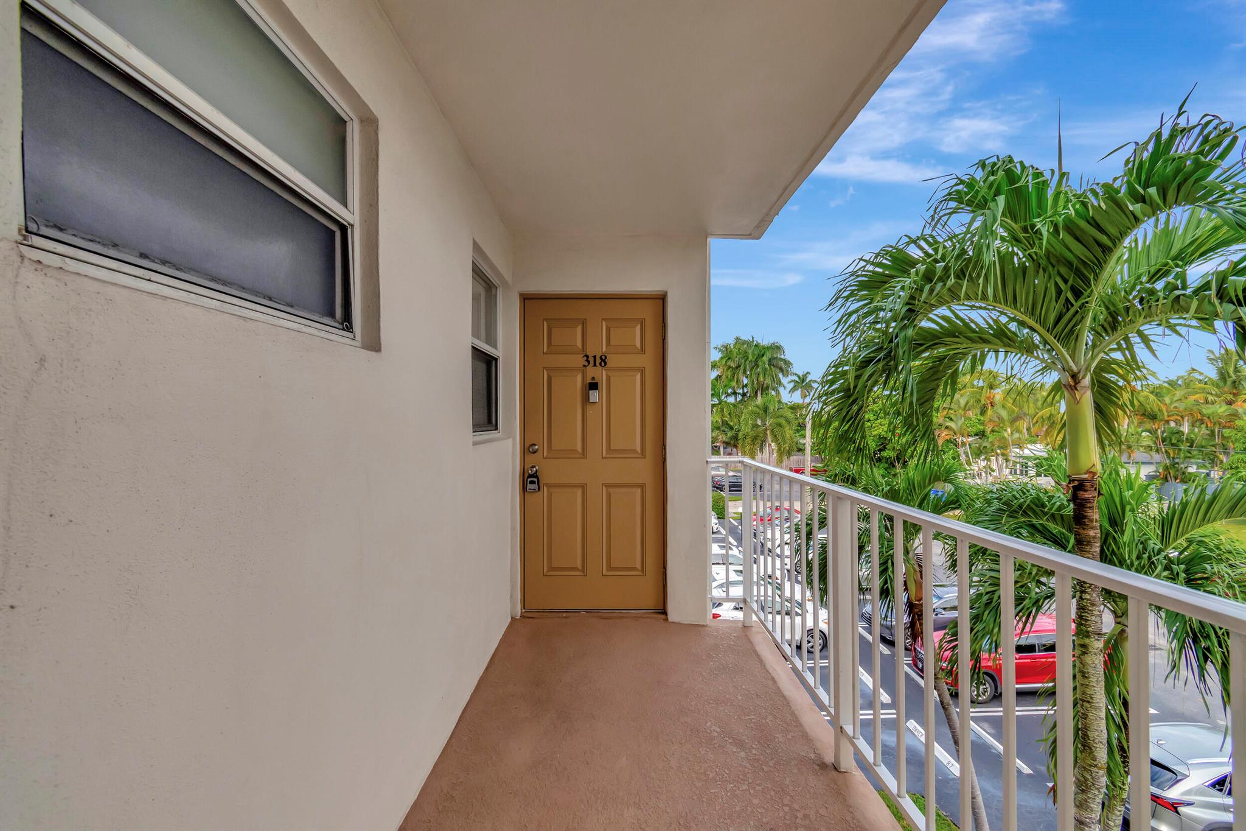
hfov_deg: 100.4
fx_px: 519
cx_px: 623
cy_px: 416
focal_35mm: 15
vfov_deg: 77.3
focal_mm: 10
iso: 500
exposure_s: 1/640
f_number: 8
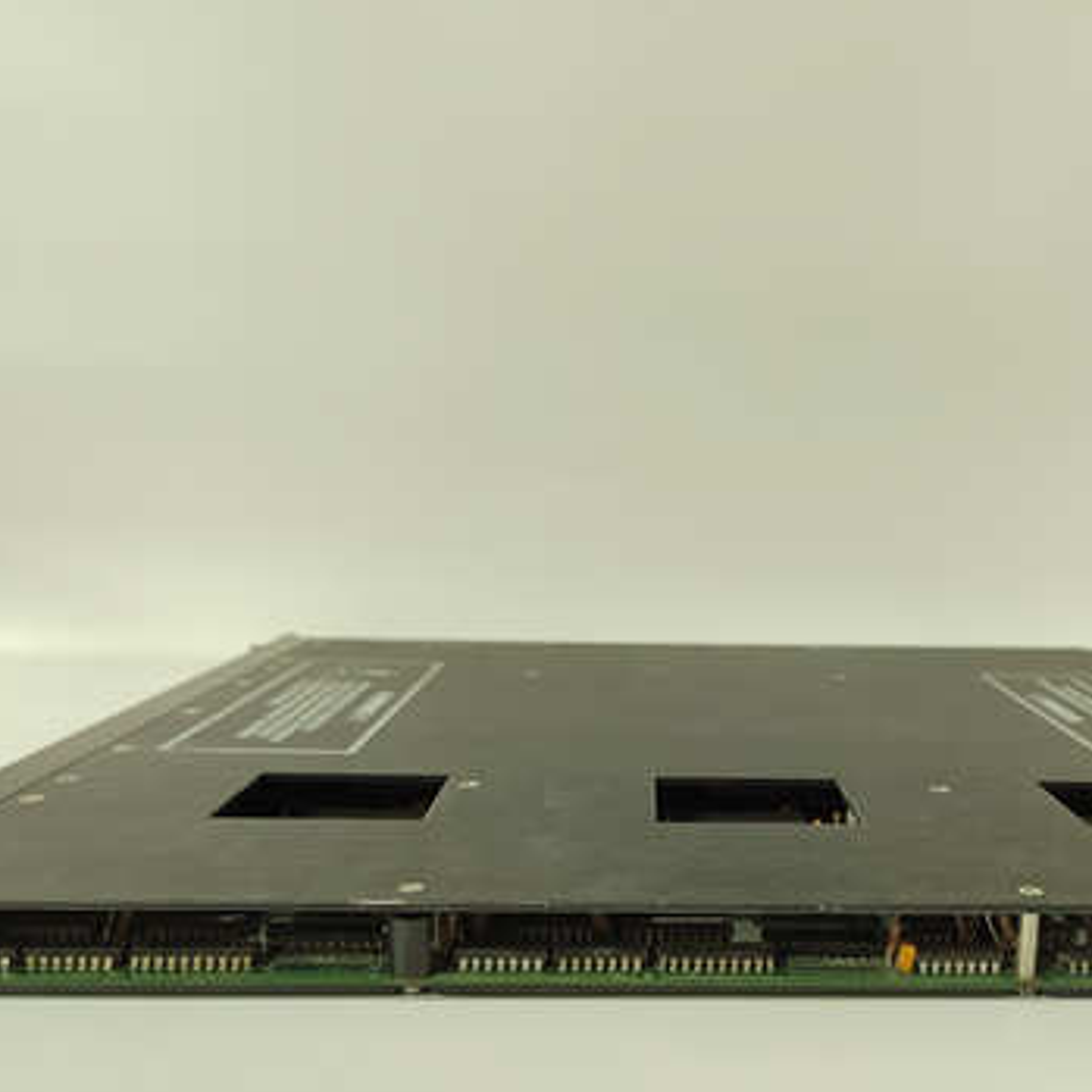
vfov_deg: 46.9
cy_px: 670
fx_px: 1249
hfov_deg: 46.6
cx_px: 707
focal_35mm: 35
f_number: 1.9
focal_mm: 5.52
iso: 1834
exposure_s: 1/60
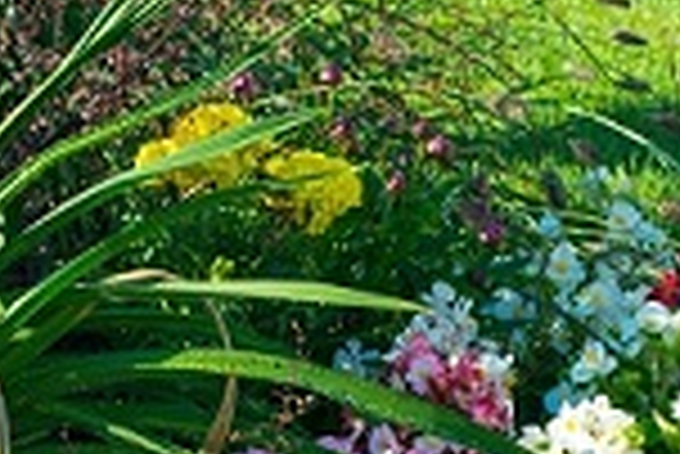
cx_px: 797
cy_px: 470
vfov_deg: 4.6
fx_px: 5653
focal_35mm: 299
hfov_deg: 6.8
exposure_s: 1/200
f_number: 8
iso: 200
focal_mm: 60
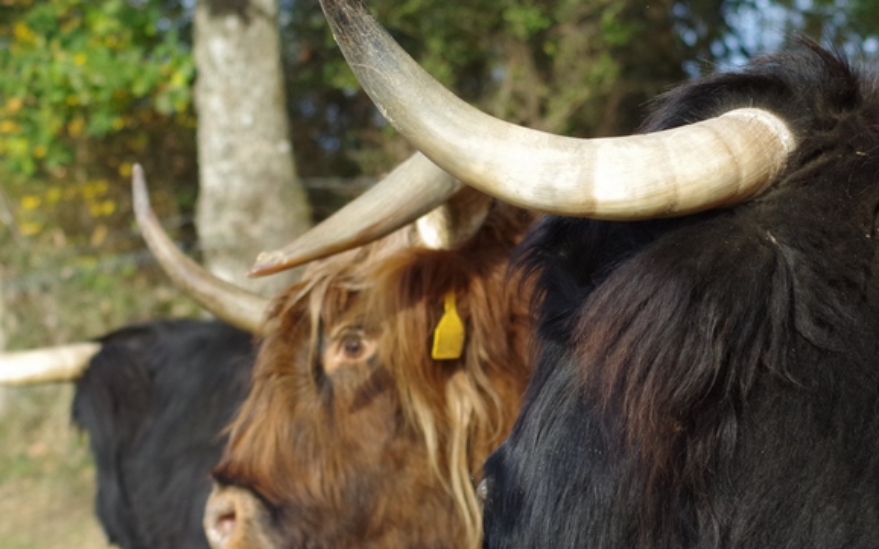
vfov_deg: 8.9
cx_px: 535
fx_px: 3545
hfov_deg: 14.1
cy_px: 281
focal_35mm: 148
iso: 800
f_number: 5.6
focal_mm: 70
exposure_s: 1/800
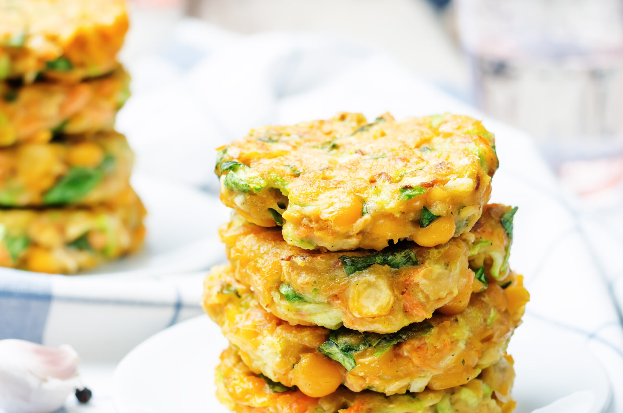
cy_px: 264
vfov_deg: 13.6
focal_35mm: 100
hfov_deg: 20.4
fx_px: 1727
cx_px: 231
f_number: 5
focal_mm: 50
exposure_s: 1/125
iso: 100
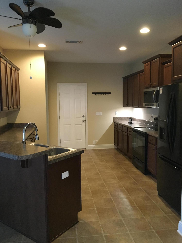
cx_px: 91
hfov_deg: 48.2
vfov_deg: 61.7
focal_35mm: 29
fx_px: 203
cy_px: 122
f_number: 2.2
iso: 200
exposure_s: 1/24
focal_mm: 4.15
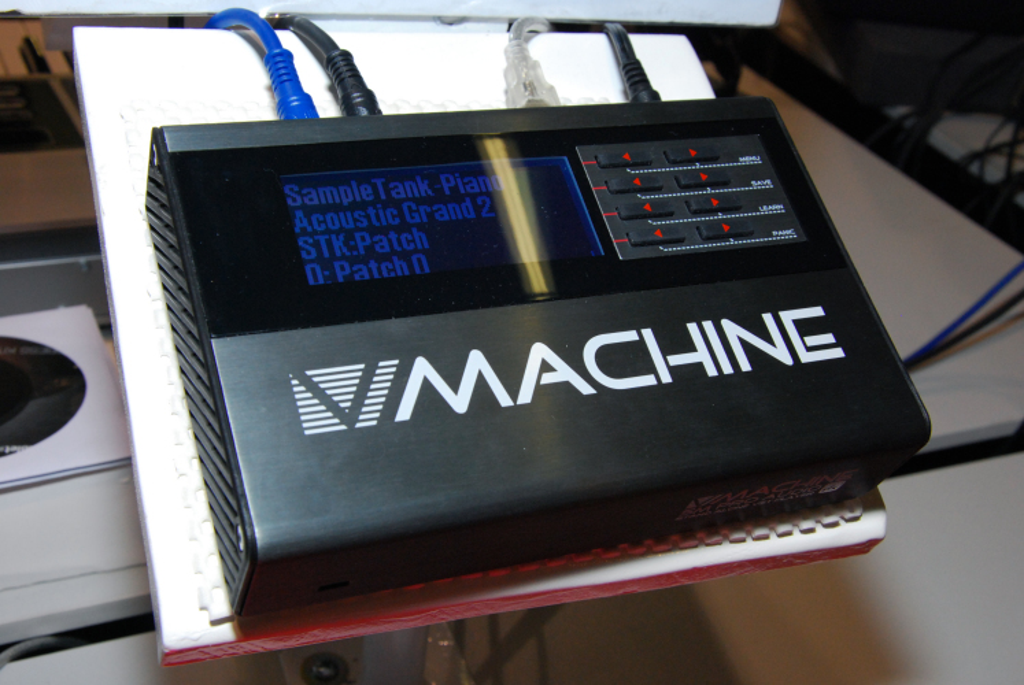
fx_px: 1367
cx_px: 512
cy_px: 342
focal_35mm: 48
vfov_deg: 28.1
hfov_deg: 41.1
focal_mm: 32
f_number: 10
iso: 800
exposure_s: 1/60
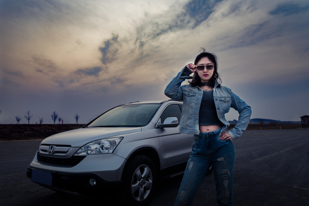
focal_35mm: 26
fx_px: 223
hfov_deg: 69.4
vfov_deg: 49.6
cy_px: 103
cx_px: 154
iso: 100
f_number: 4.5
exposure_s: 1/200
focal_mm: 26
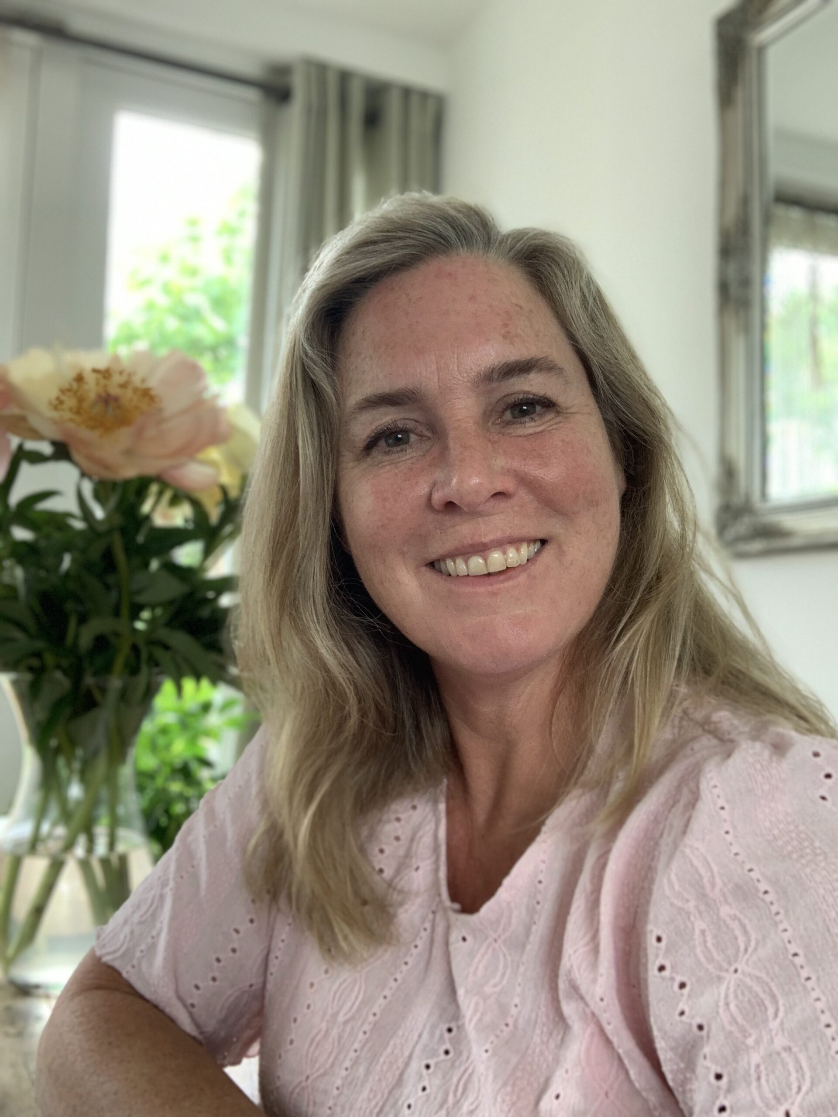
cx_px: 419
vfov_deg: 56.8
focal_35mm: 32
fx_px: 1033
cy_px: 558
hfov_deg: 44.2
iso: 125
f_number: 2.2
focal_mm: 2.87
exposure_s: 1/60
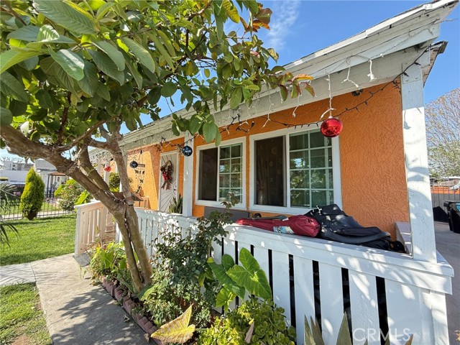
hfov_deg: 102.1
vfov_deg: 85.7
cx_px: 230
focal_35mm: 14
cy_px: 172
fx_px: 186
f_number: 2.2
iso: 64
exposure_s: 1/242
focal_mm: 2.22
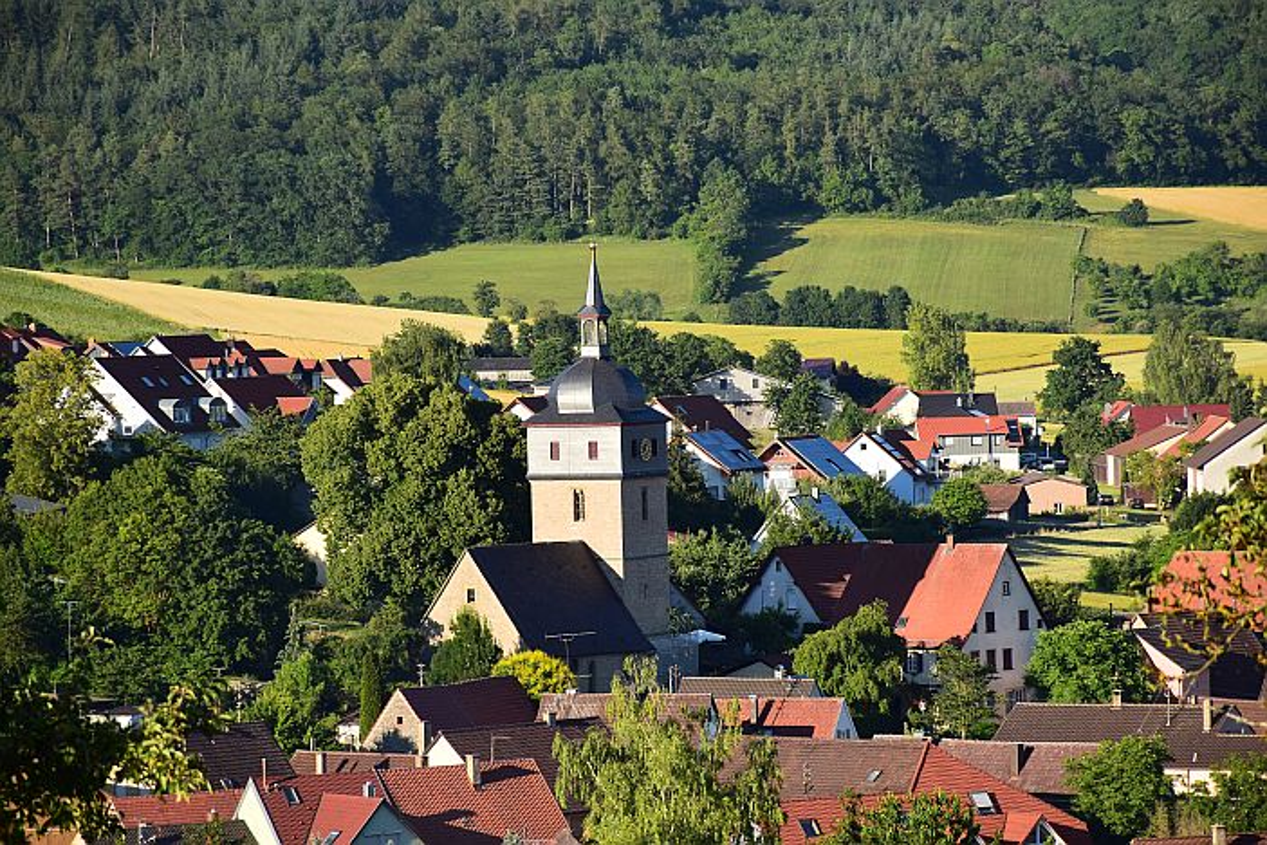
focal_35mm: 210
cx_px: 634
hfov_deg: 9.8
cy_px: 422
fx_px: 7390
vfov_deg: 6.5
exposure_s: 1/500
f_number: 8
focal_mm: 140
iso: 200
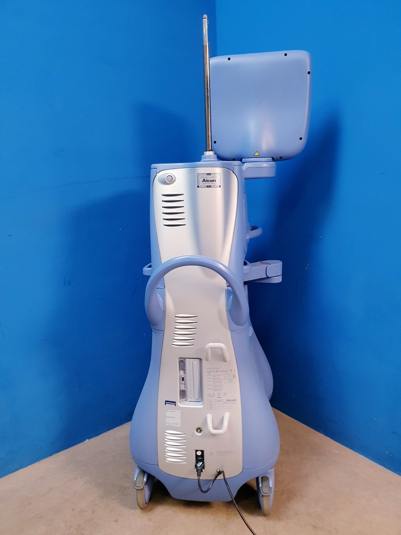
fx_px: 402
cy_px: 268
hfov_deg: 53.1
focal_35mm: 26
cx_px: 200
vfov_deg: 67.3
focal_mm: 4.3
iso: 160
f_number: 2.4
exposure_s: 1/50
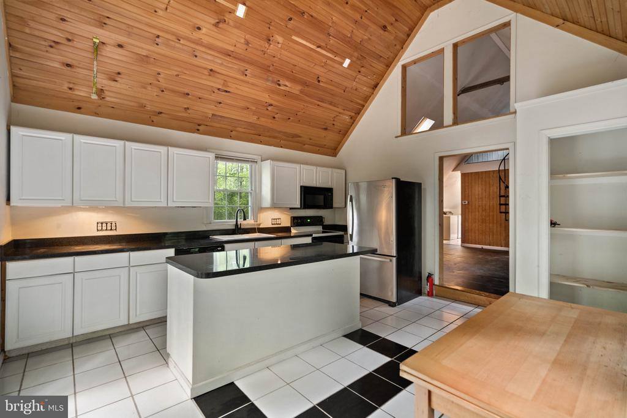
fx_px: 279
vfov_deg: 73.8
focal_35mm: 16
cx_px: 314
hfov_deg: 96.7
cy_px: 209
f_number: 4
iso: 500
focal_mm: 16
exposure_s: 1/6
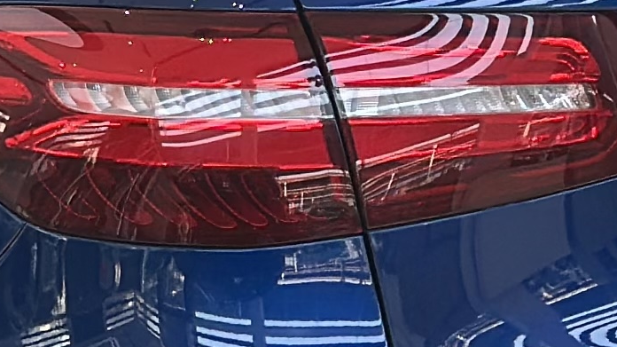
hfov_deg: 7.1
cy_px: 5
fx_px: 4956
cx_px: 17
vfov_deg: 4.0
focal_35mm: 303
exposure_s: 1/100
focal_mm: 6.86
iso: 125
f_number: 1.78
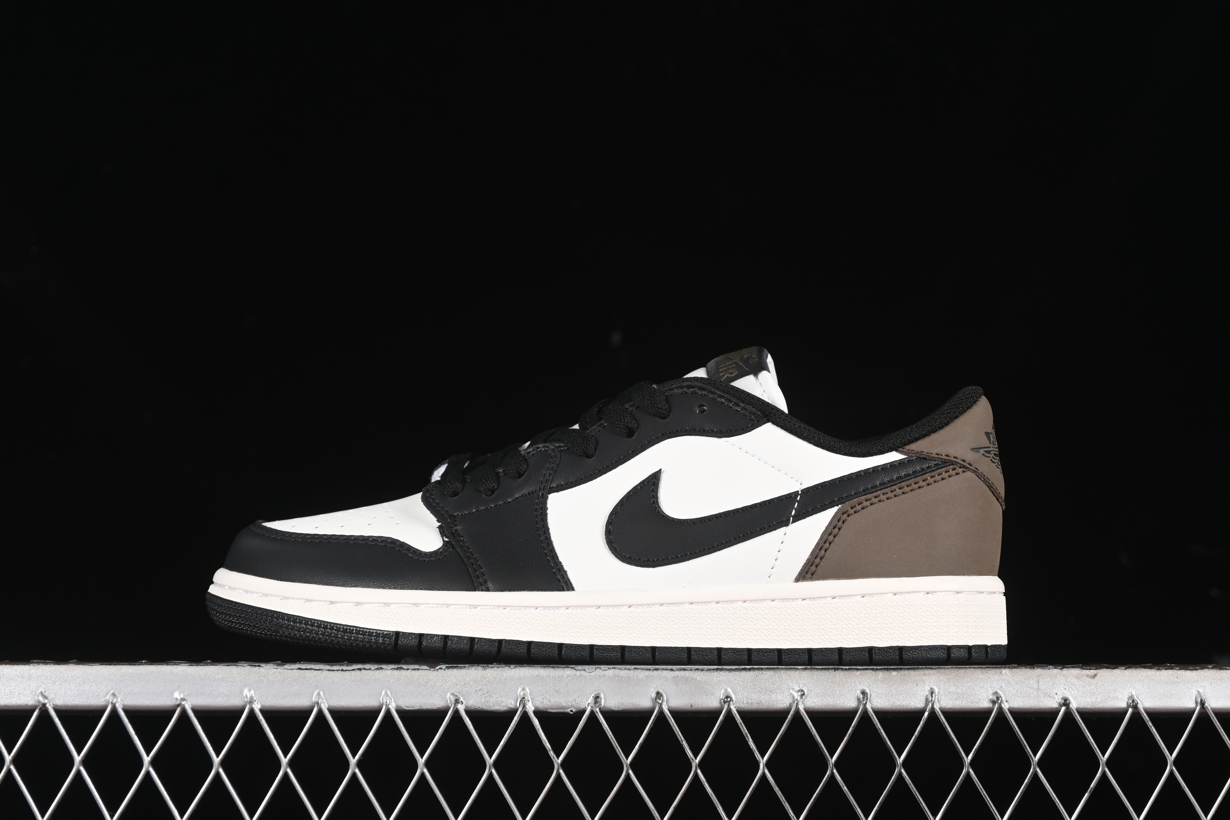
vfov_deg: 18.2
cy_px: 410
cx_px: 615
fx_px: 2562
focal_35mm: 75
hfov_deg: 27.0
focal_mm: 50
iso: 160
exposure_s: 1/60
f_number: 6.3
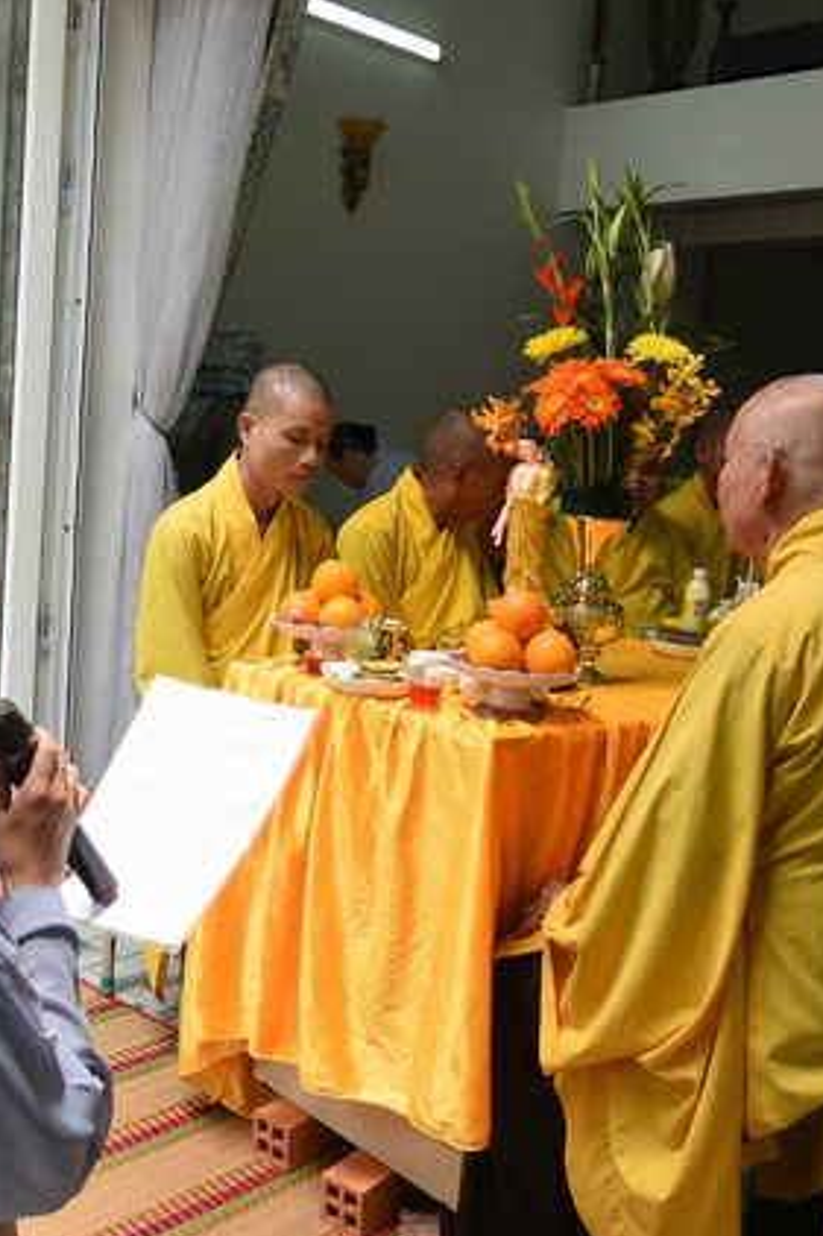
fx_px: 1270
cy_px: 630
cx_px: 310
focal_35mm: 37
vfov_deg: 51.9
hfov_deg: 35.7
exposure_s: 1/80
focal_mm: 24
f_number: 5
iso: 320
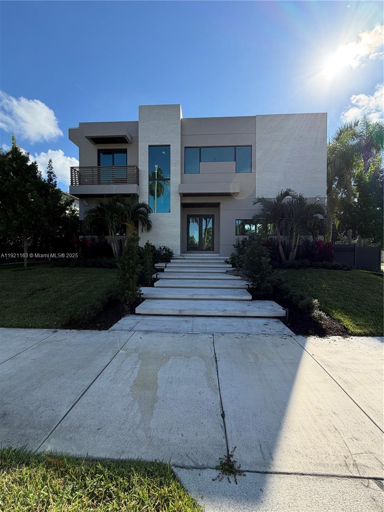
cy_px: 256
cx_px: 192
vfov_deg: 102.1
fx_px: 207
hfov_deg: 85.7
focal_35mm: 14
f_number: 2.2
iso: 32
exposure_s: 1/779
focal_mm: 2.22
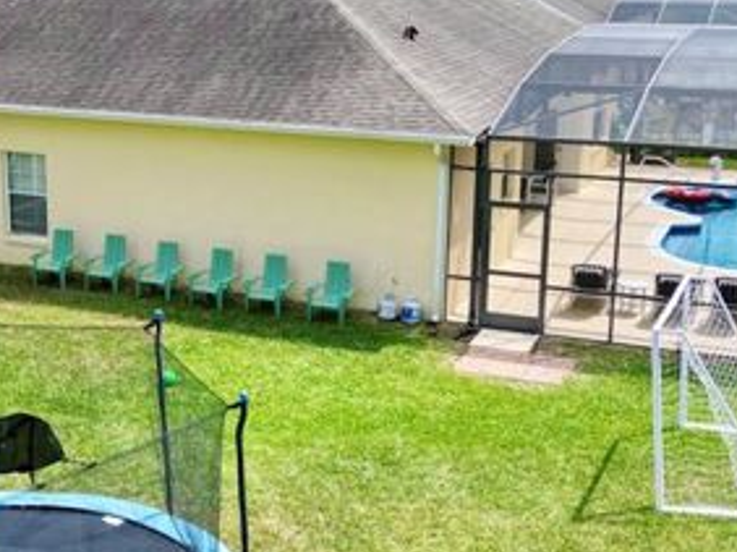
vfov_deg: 24.4
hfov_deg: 31.9
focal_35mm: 60
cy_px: 259
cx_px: 229
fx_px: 1276
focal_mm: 6.72
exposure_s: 1/2000
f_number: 1.7
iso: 110
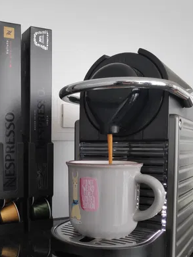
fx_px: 238
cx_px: 51
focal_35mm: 32
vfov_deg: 56.0
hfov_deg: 42.9
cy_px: 163
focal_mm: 3.94
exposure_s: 1/50
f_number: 1.9
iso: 457
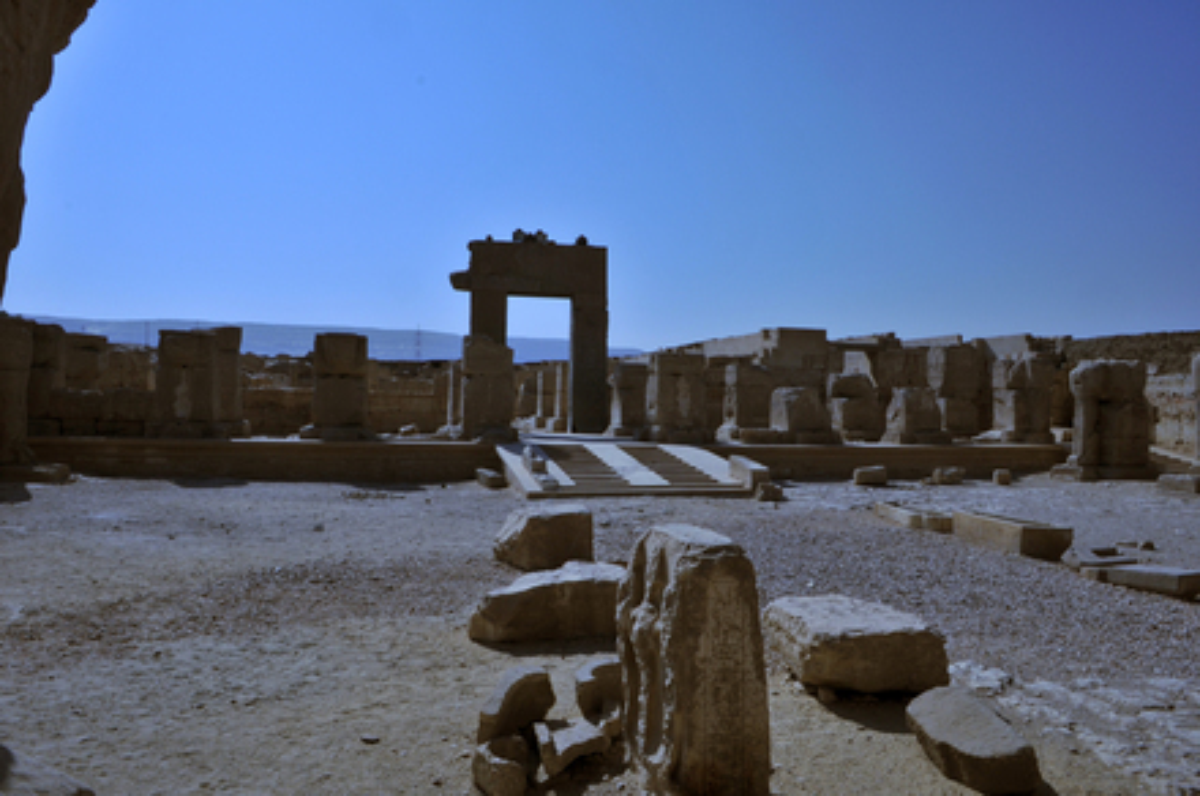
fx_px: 899
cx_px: 600
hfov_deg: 67.5
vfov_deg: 47.8
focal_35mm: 27
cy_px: 398
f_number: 14
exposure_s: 1/800
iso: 200
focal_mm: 18
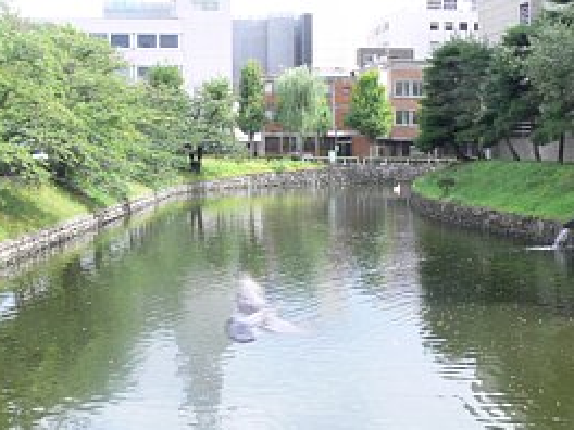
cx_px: 335
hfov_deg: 32.6
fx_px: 978
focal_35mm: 59
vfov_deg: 24.8
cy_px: 219
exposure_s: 1/100
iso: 80
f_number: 5
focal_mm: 8.2
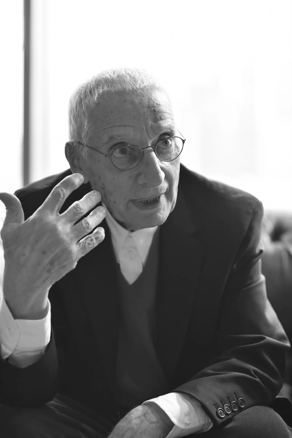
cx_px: 146
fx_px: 1033
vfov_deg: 23.9
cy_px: 219
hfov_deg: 16.1
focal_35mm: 85
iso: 640
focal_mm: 85
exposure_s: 1/160
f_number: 2.8
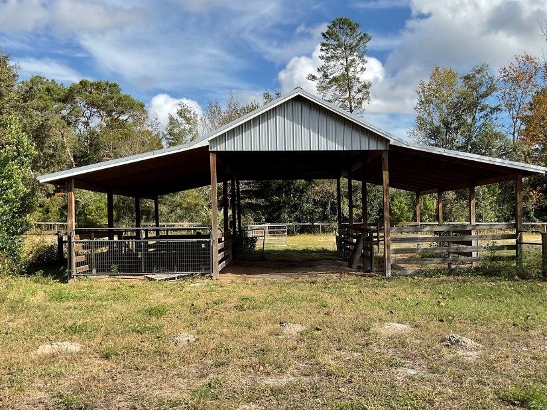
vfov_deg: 39.6
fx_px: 569
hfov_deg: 51.1
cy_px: 228
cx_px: 319
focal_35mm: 36
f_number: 1.8
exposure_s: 1/1534
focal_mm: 3
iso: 16
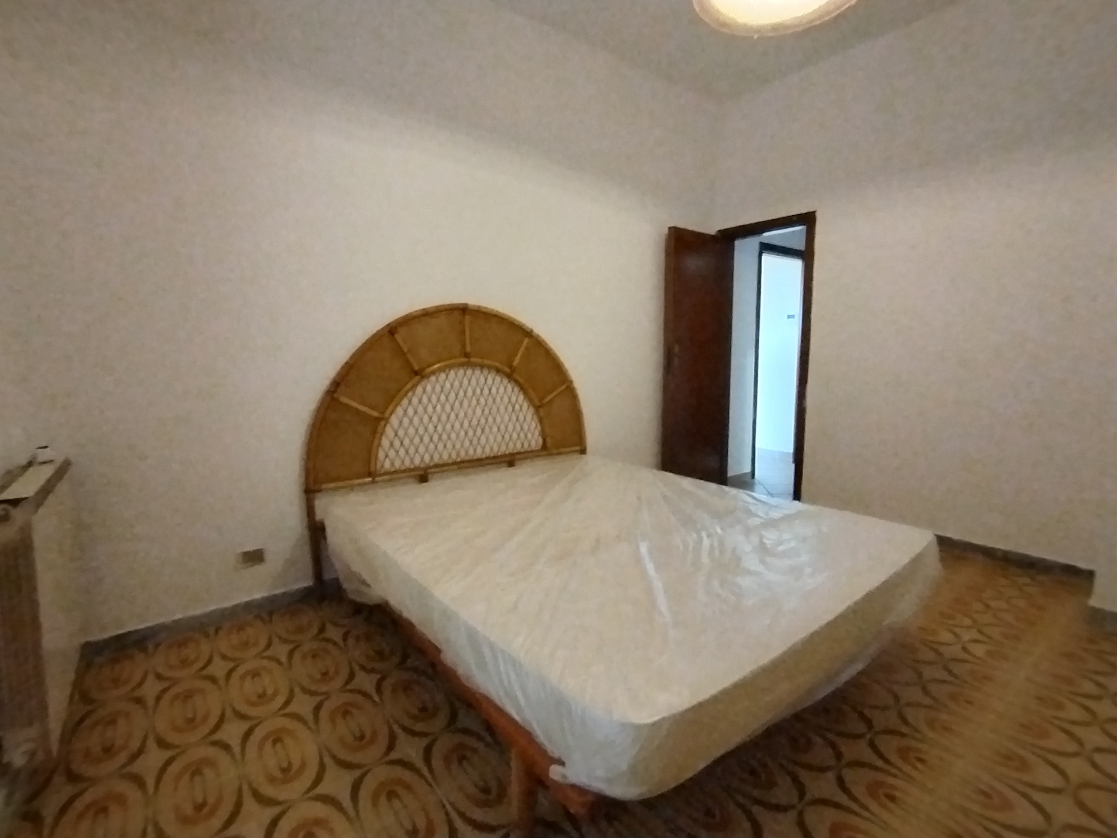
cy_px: 419
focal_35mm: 17
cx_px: 558
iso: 719
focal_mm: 1.42
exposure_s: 1/24
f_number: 2.2
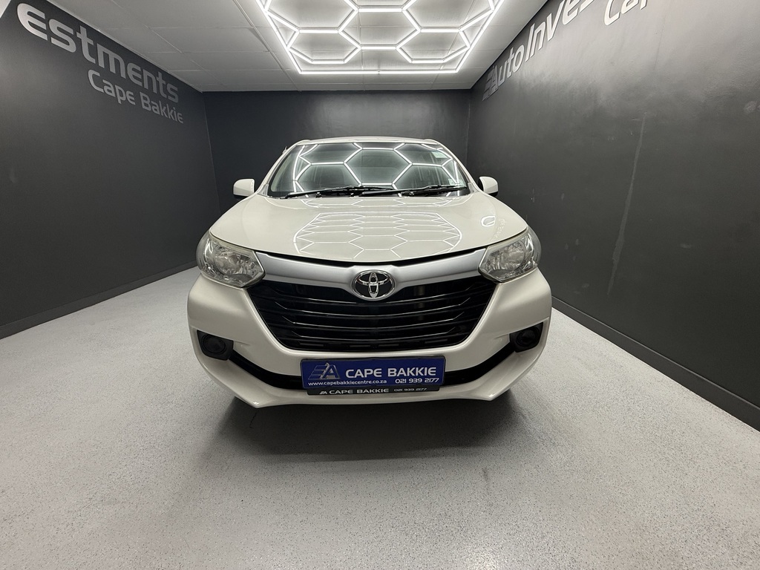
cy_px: 285
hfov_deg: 102.1
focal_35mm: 14
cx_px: 380
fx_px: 307
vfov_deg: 85.7
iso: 100
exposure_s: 1/100
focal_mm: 2.22
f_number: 2.2
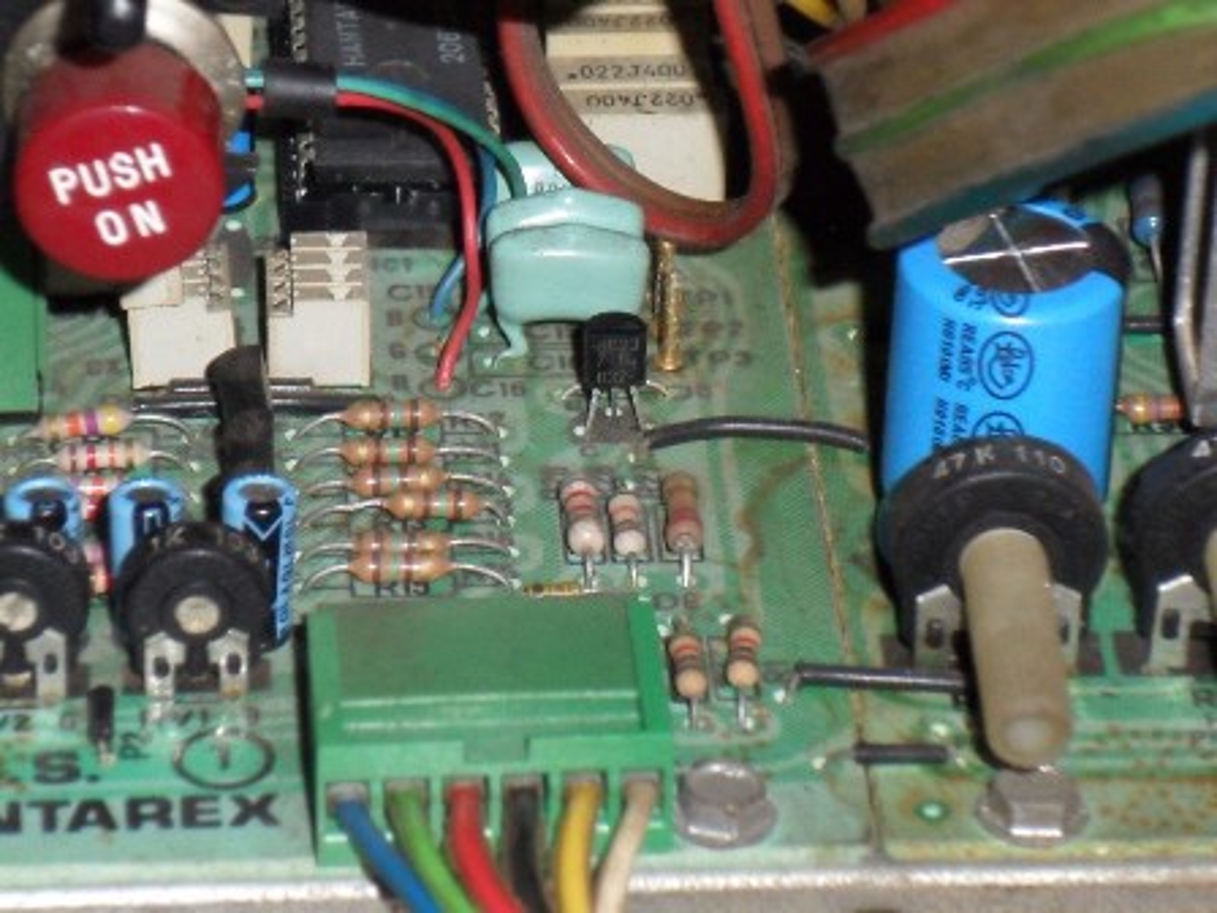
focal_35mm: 140
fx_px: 4922
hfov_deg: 14.1
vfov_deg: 10.6
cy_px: 456
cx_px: 608
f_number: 16.4
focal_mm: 25
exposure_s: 1/60
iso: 400
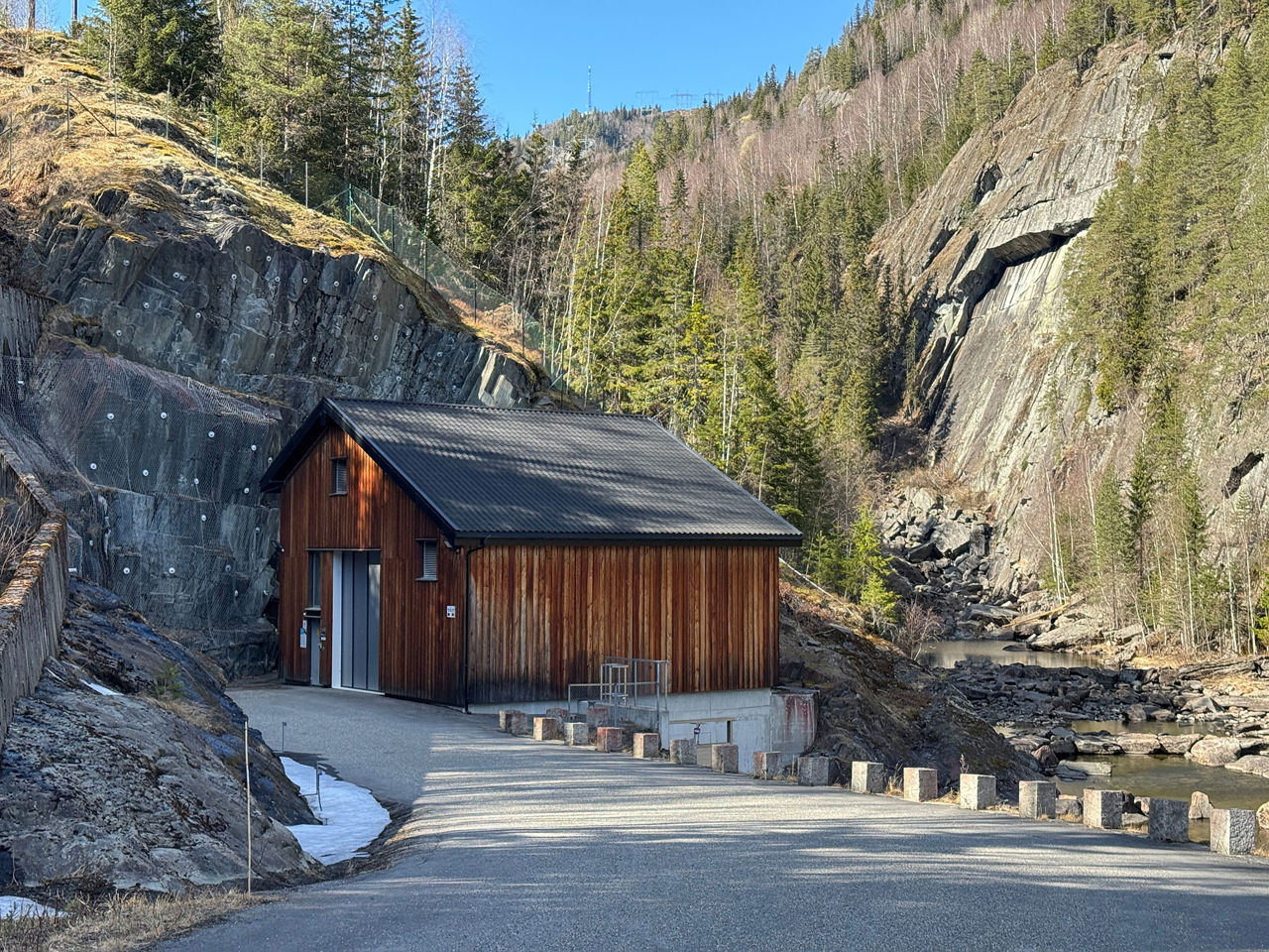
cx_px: 634
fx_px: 1760
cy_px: 476
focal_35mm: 48
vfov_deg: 30.3
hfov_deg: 39.7
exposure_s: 1/876
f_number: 1.78
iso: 64
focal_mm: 6.76
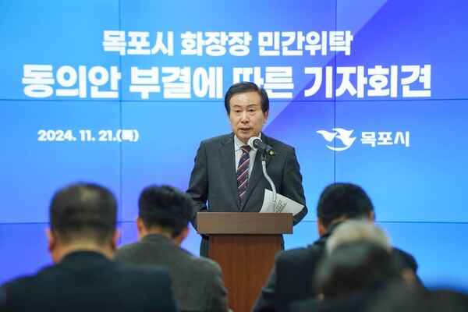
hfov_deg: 11.4
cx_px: 234
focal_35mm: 180
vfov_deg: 7.6
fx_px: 2340
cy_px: 156
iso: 1000
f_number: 4
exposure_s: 1/160
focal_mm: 180
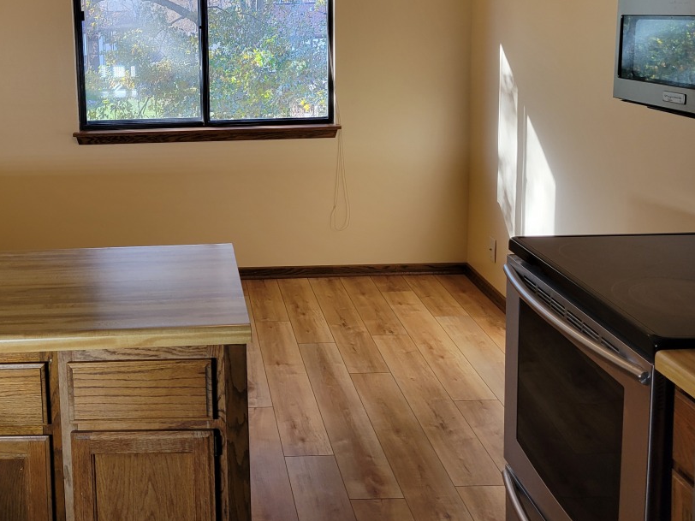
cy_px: 135
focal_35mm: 41
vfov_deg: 34.5
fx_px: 823
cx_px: 162
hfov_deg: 44.1
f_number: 1.8
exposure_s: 1/120
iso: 64
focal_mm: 5.4
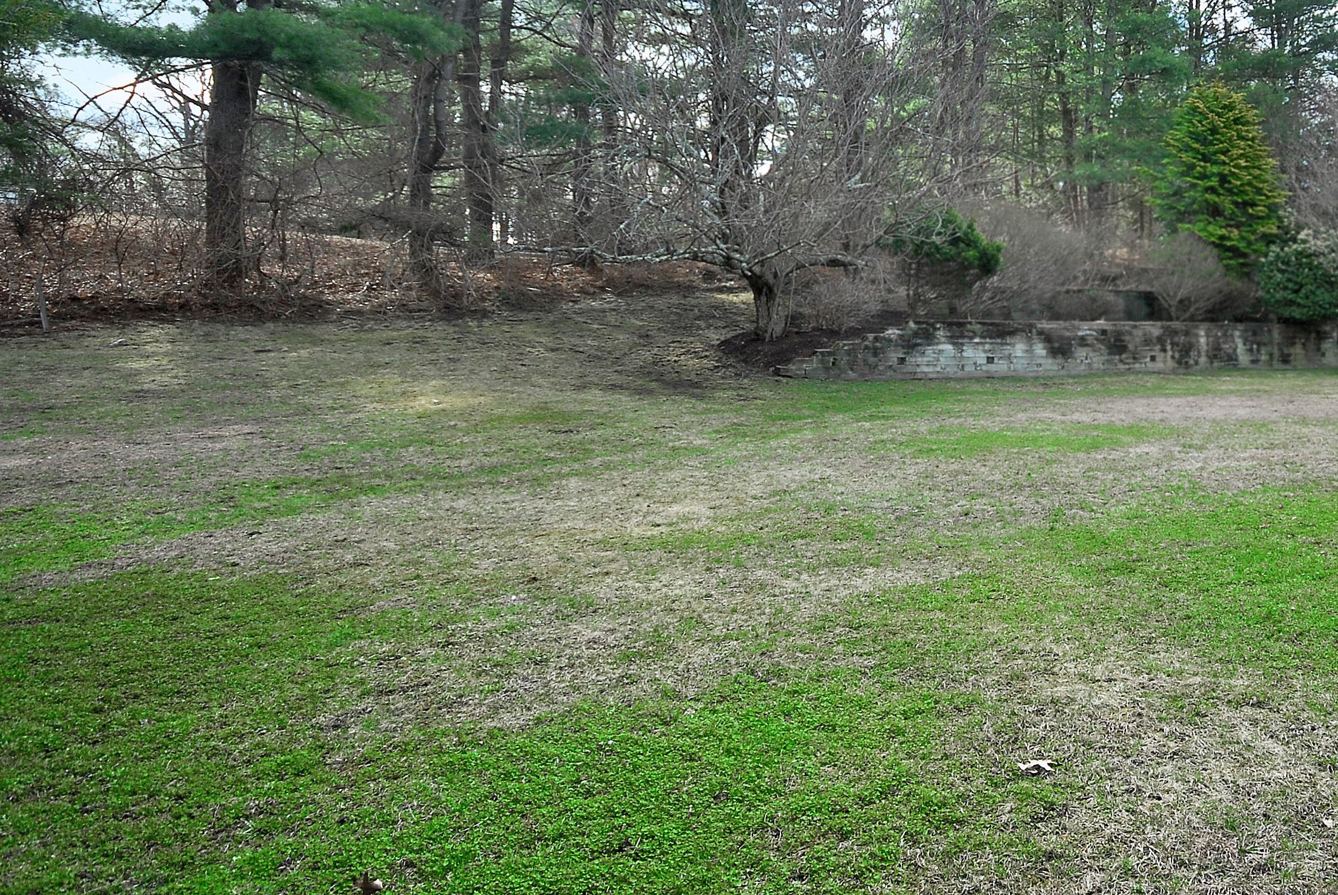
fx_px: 1116
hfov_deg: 57.4
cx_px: 1066
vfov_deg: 43.0
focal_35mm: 30
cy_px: 282
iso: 200
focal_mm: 12
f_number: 7.1
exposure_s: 1/60
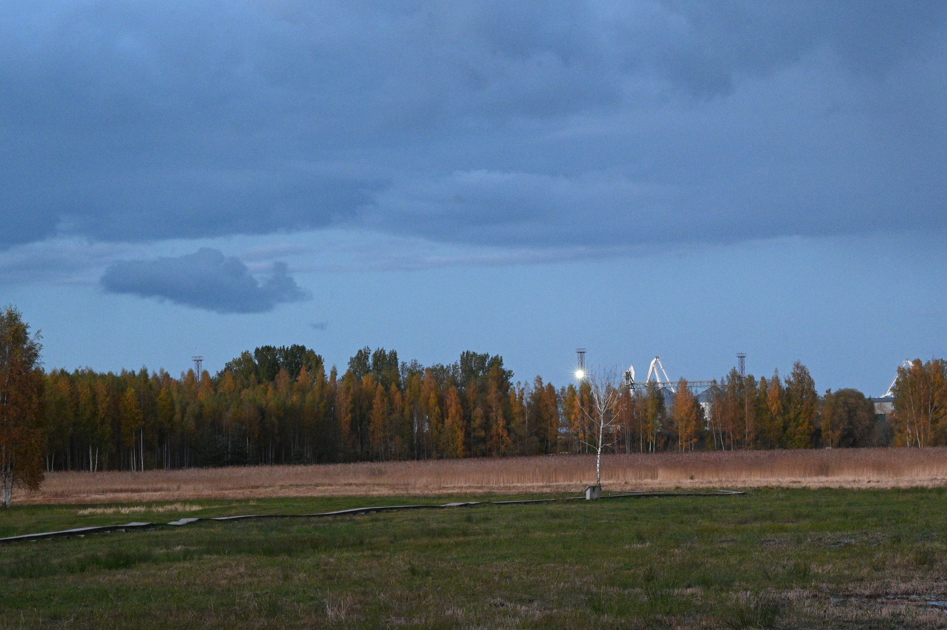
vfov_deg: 8.9
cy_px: 360
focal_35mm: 154
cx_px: 604
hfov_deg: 13.3
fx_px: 4048
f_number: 16
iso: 8000
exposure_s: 1/15
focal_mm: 120
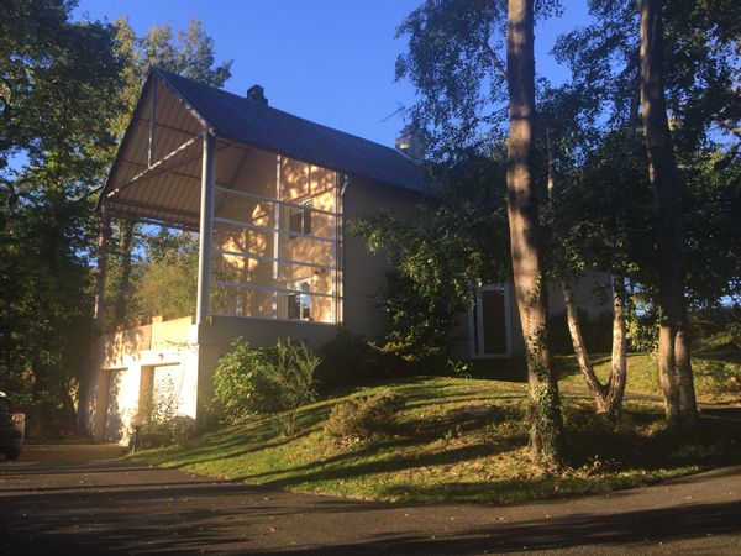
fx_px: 621
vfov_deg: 48.2
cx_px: 370
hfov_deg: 61.7
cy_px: 278
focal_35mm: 29
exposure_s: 1/302
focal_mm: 4.15
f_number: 2.2
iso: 32
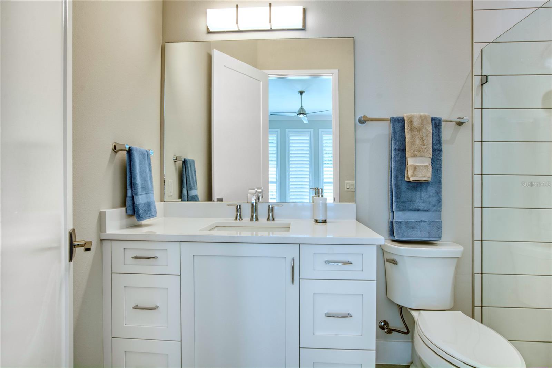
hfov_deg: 93.3
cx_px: 276
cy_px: 184
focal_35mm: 17
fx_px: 261
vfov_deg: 70.5
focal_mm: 17
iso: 250
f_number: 8
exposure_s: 1/8
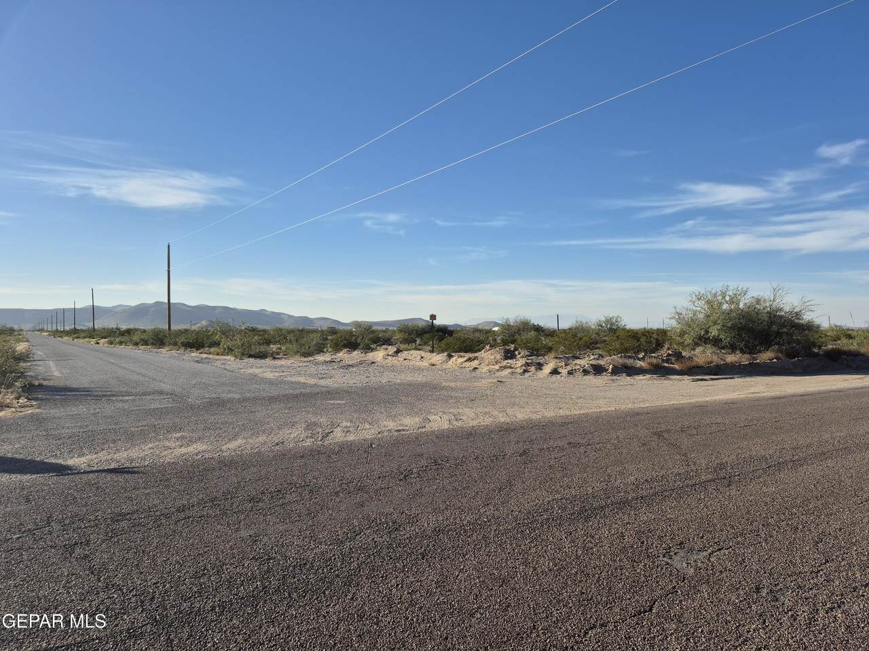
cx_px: 434
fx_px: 577
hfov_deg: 73.9
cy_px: 326
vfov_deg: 58.9
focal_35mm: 23
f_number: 1.8
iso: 25
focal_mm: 5.4
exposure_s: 1/1864
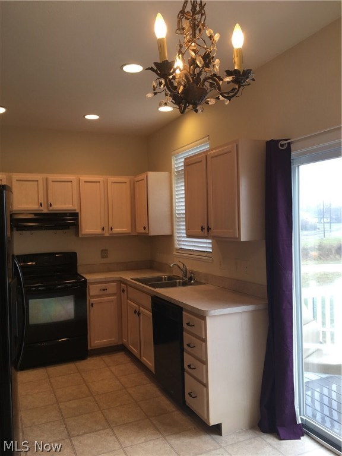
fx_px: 382
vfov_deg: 61.7
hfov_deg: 48.2
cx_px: 171
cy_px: 228
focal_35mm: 29
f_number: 2.2
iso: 32
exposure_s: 1/40
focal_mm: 4.15
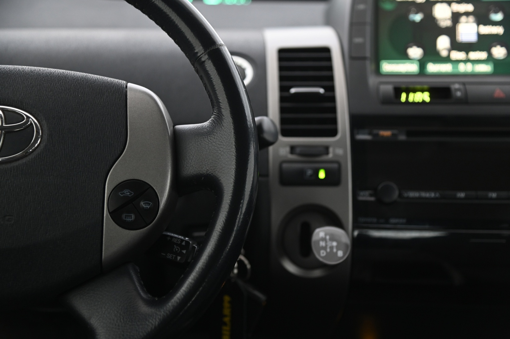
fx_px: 821
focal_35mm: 58
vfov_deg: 23.3
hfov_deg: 34.5
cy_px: 170
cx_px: 255
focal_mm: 58
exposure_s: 1/20
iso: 2000
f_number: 4
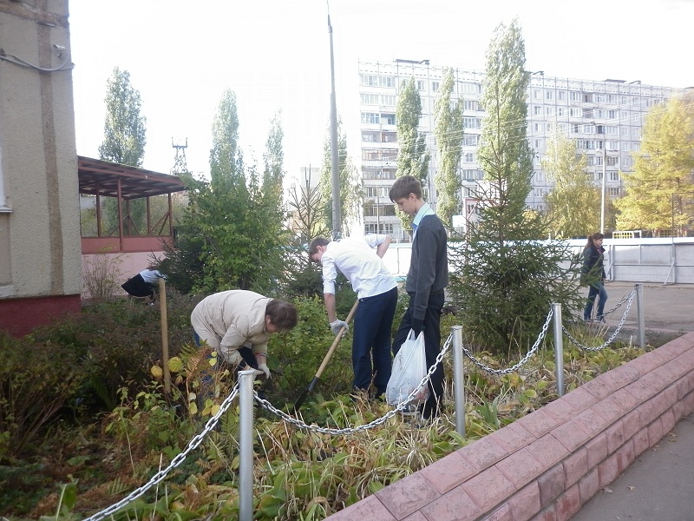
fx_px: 561
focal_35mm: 28
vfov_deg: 49.7
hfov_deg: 63.4
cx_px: 347
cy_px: 260
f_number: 2.8
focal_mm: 5
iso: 100
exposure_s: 1/250
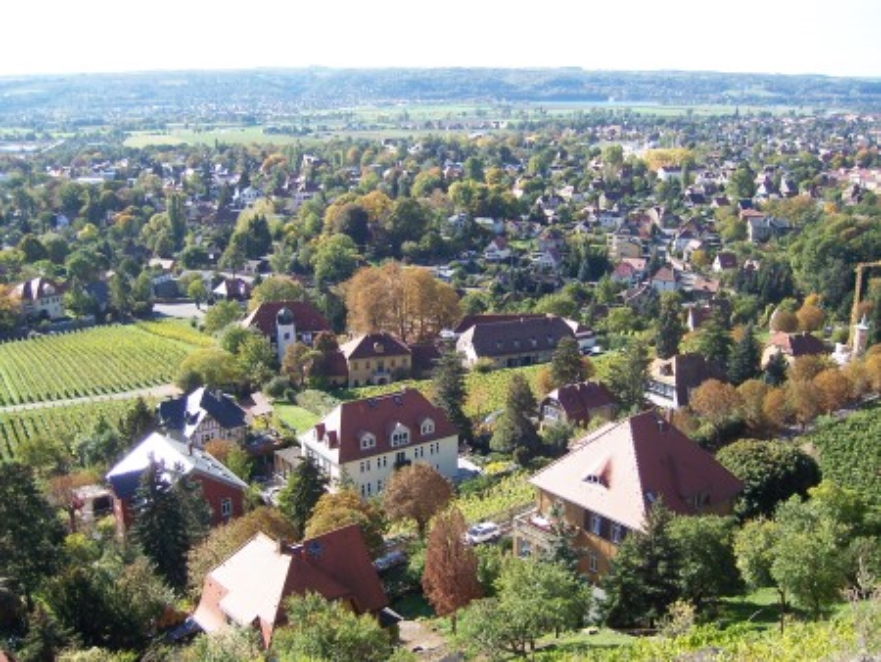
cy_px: 331
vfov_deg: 39.7
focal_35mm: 36
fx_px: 917
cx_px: 440
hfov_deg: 51.3
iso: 80
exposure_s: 1/500
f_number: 2.8
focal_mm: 6.2
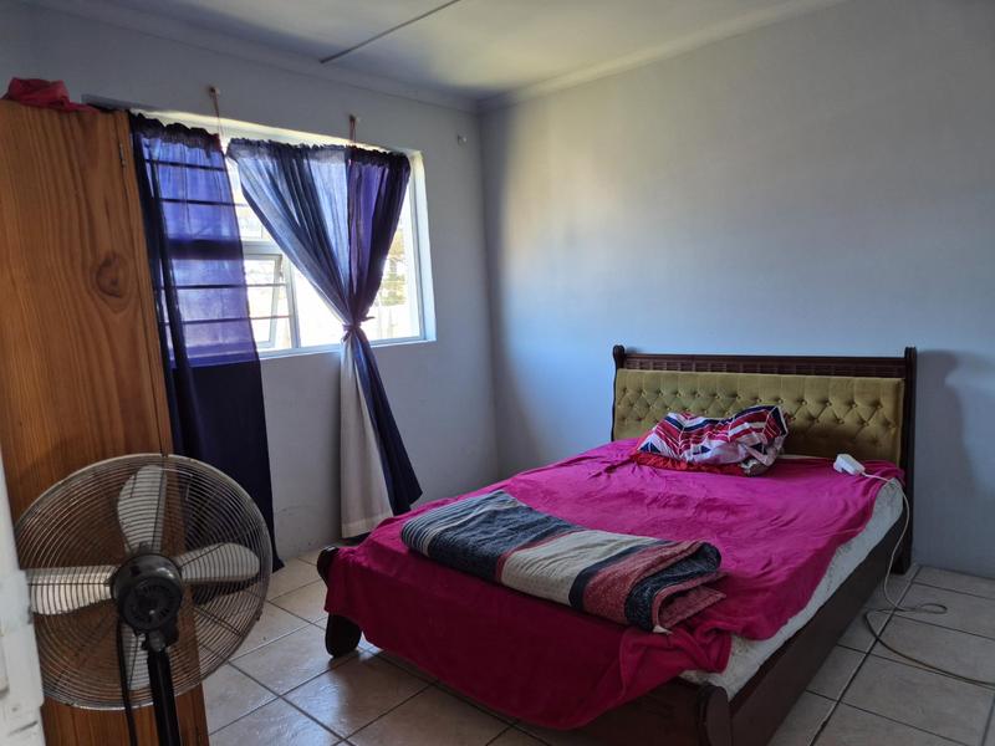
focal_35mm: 23
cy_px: 373
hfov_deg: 73.9
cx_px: 498
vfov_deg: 58.9
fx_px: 661
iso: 160
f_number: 1.8
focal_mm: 5.4
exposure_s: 1/100
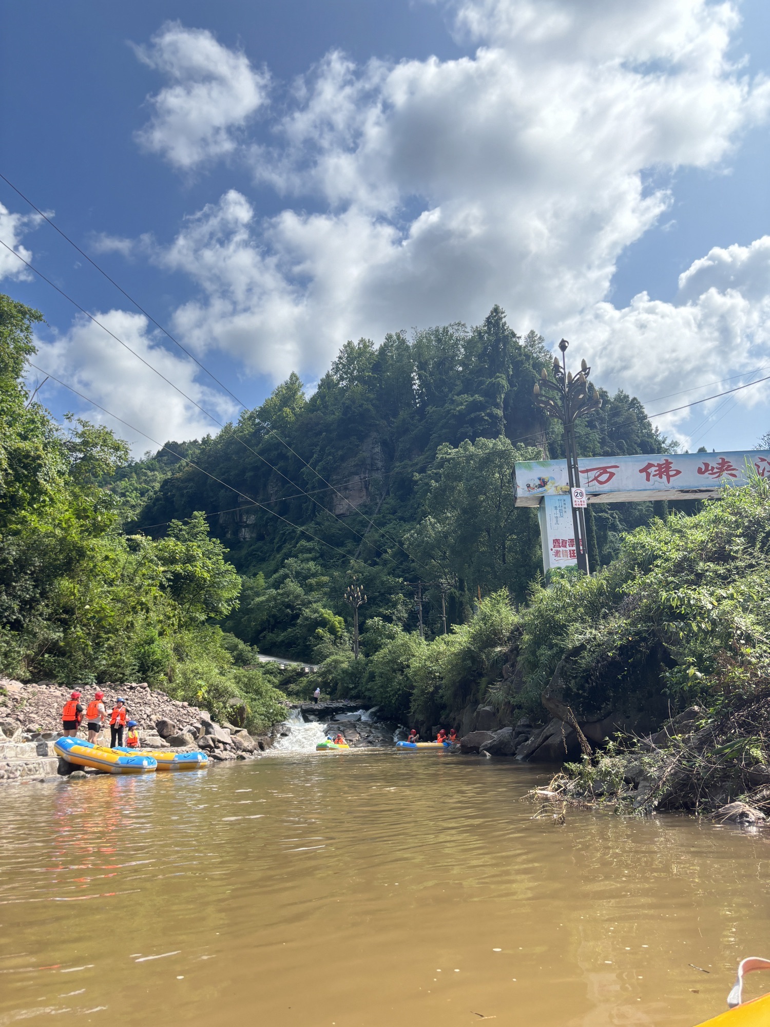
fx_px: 771
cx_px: 385
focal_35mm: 26
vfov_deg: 67.3
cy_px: 514
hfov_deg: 53.1
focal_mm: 5.96
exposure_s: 1/1616
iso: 50
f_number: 1.6
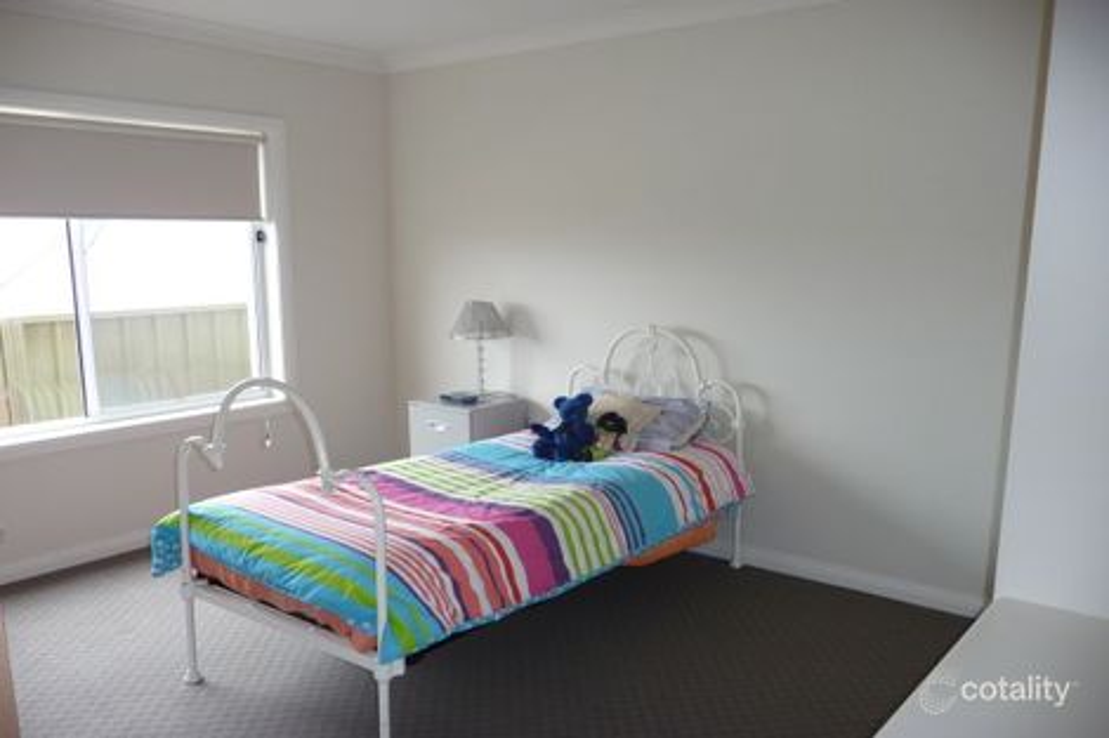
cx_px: 554
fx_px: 862
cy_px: 369
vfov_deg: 46.4
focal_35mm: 28
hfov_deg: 65.5
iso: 100
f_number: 3.3
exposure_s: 1/50
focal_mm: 4.7
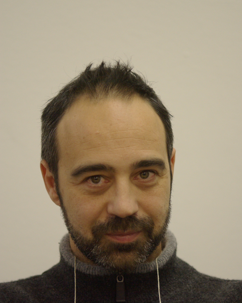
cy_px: 177
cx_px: 127
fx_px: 1603
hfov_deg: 8.6
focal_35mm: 179
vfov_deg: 10.8
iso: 800
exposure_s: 1/90
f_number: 2.8
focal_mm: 100
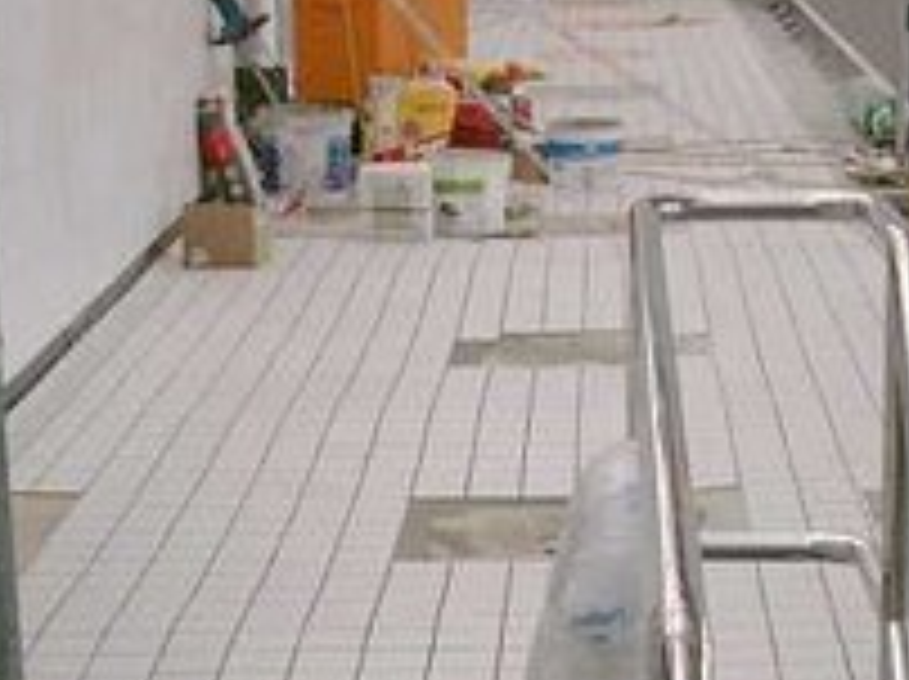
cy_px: 829
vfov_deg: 13.1
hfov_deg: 17.9
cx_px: 526
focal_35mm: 110
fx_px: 2885
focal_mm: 7.6
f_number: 2.6
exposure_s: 1/100
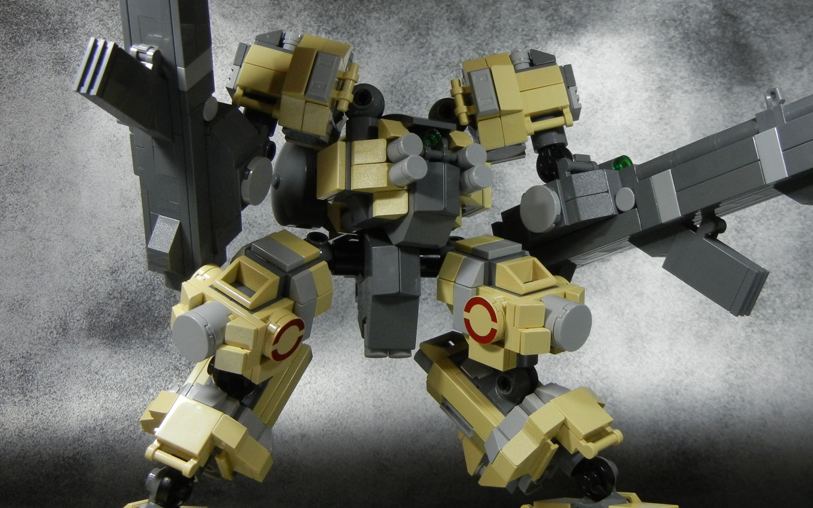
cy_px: 233
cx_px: 454
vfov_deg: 20.6
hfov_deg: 32.4
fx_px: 1396
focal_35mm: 63
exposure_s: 1/93.3
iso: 400
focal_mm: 8.1
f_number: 3.8
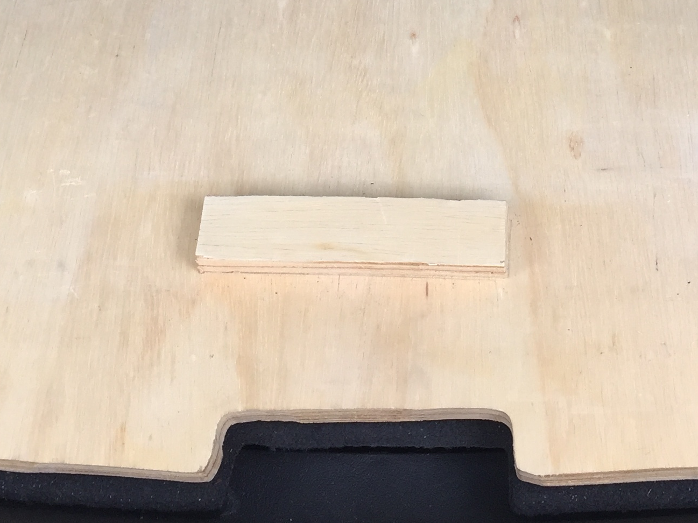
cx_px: 535
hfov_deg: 26.3
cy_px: -130
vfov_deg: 18.9
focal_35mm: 73
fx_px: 1472
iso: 32
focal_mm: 4.15
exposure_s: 1/465
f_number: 2.2
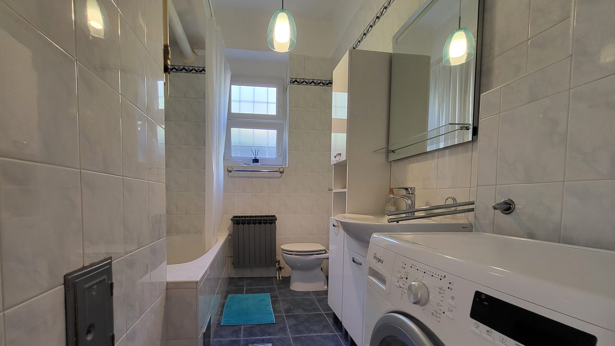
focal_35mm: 15
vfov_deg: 69.8
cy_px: 209
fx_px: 245
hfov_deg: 102.9
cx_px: 290
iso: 250
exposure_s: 1/50
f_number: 2.2
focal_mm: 1.74
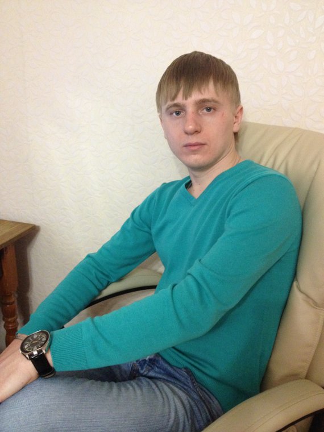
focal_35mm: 35
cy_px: 216
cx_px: 162
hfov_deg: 40.7
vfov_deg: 52.6
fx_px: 437
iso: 400
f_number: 2.4
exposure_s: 1/15
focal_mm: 4.28
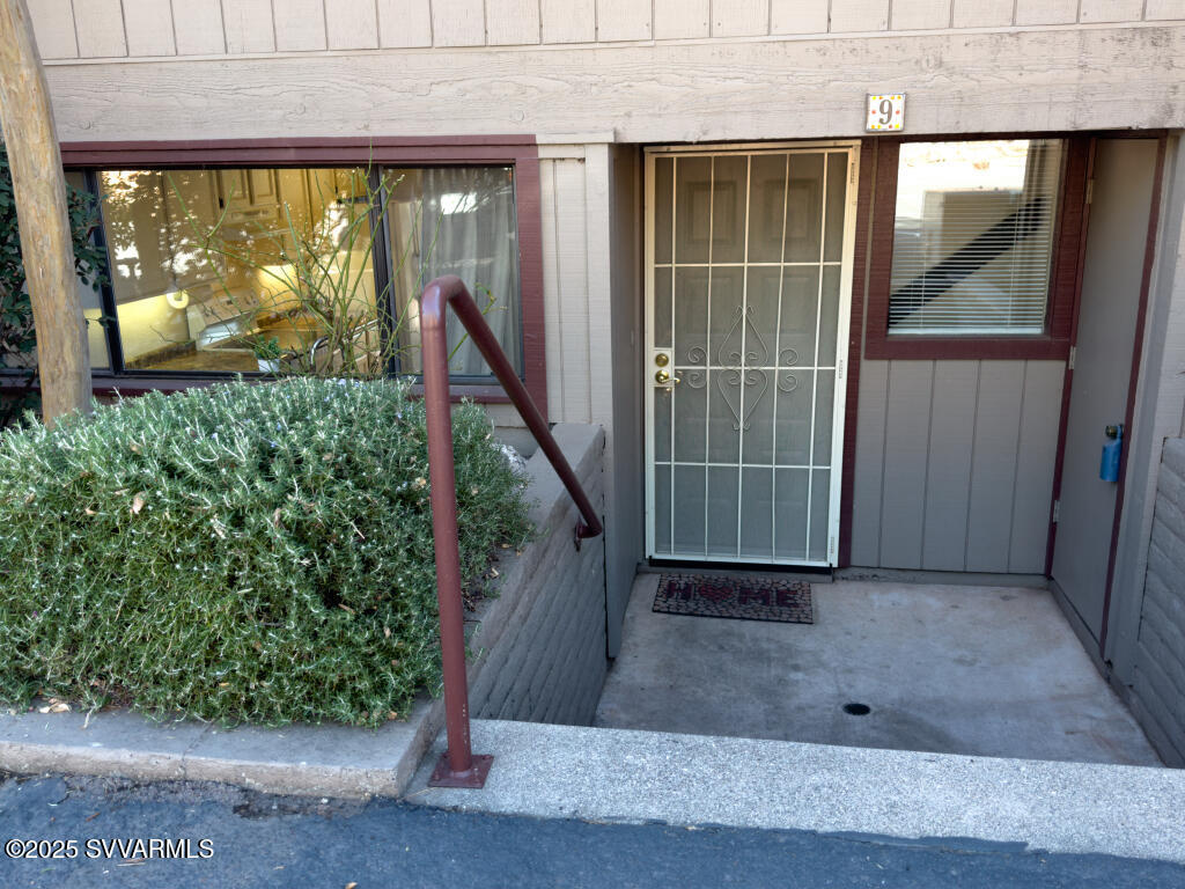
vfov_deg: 46.8
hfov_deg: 60.0
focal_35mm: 30
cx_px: 592
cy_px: 444
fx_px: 1027
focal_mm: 6.86
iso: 80
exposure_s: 1/121
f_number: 1.78
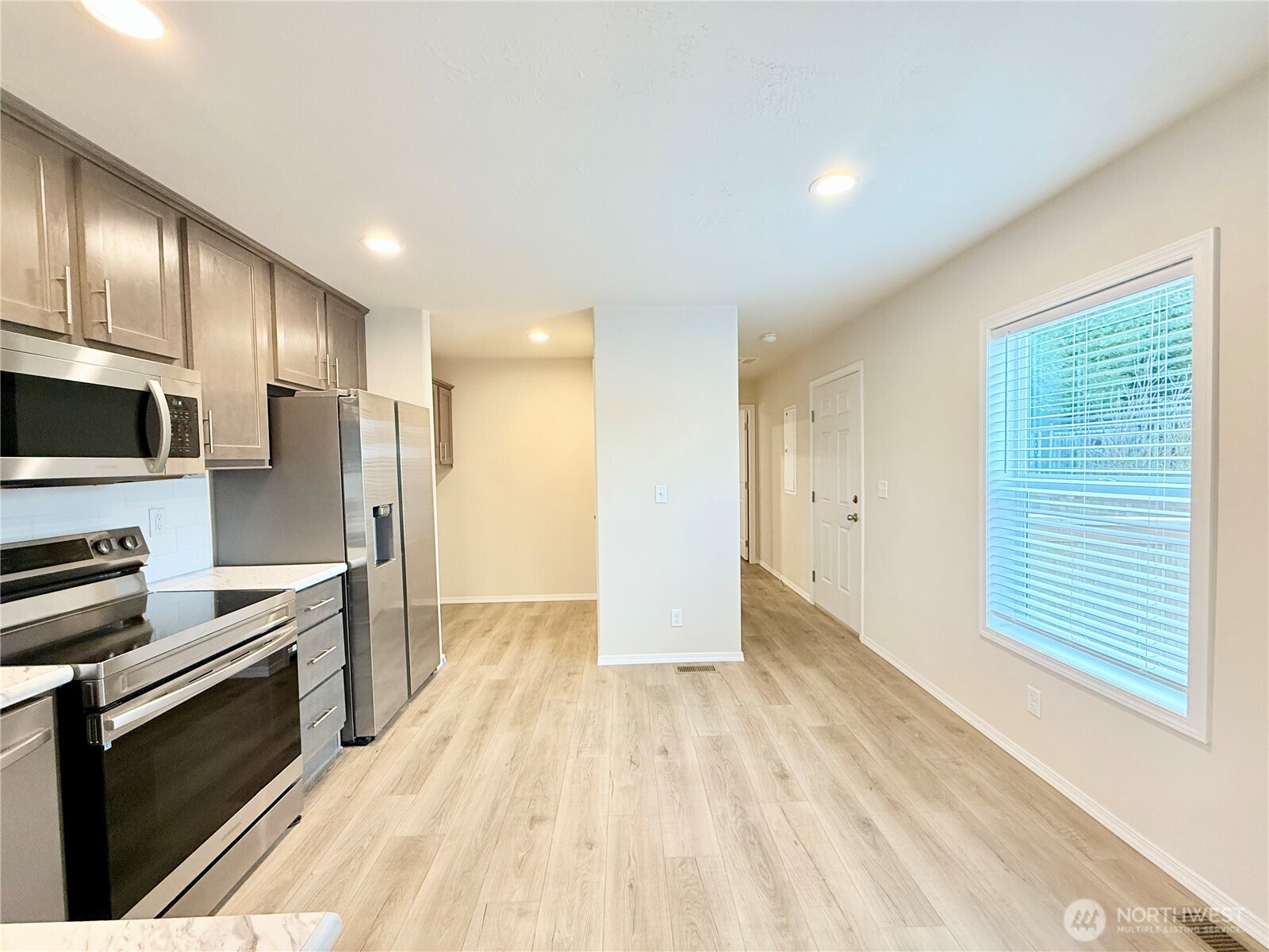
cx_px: 634
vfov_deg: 85.7
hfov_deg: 102.1
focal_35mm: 14
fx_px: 513
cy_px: 476
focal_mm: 2.22
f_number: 2.2
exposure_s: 1/120
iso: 320
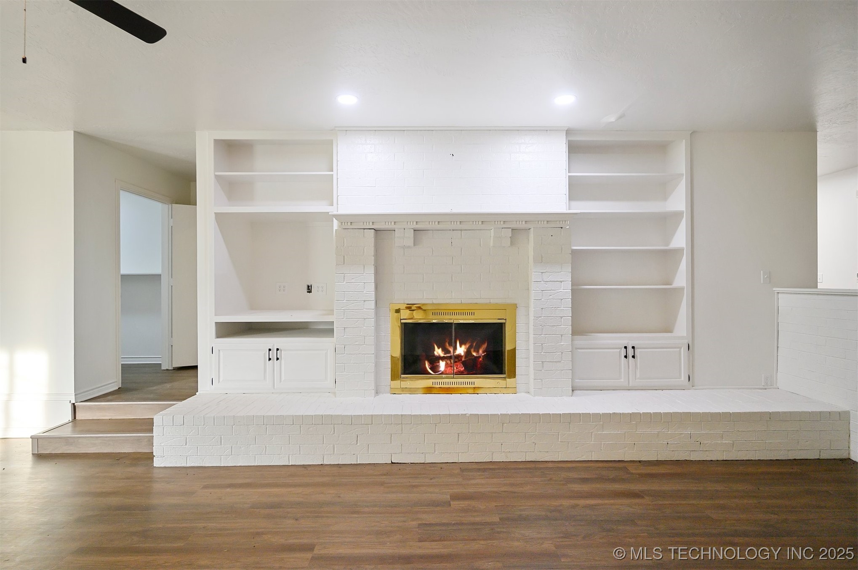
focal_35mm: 18
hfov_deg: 90.1
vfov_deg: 67.3
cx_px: 429
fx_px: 429
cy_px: 285
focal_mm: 18
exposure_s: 1/160
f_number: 4
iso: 500
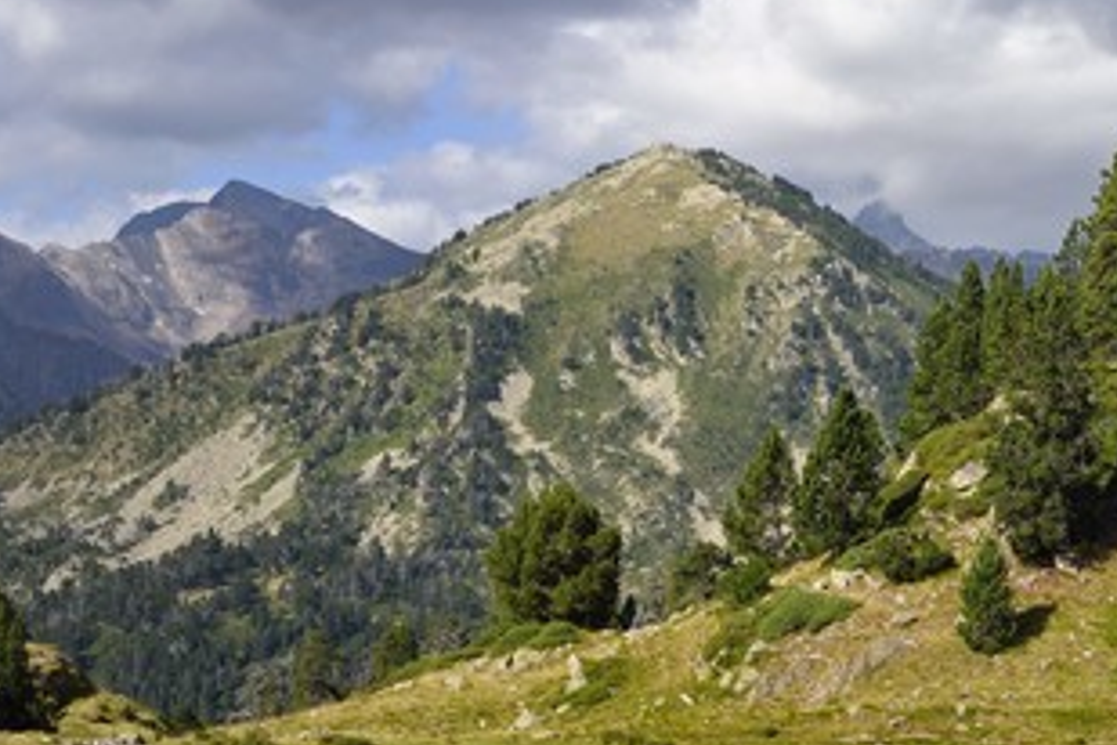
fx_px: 3630
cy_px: 398
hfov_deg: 17.5
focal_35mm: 117
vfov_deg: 11.7
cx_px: 743
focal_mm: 86
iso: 200
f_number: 13
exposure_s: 1/200
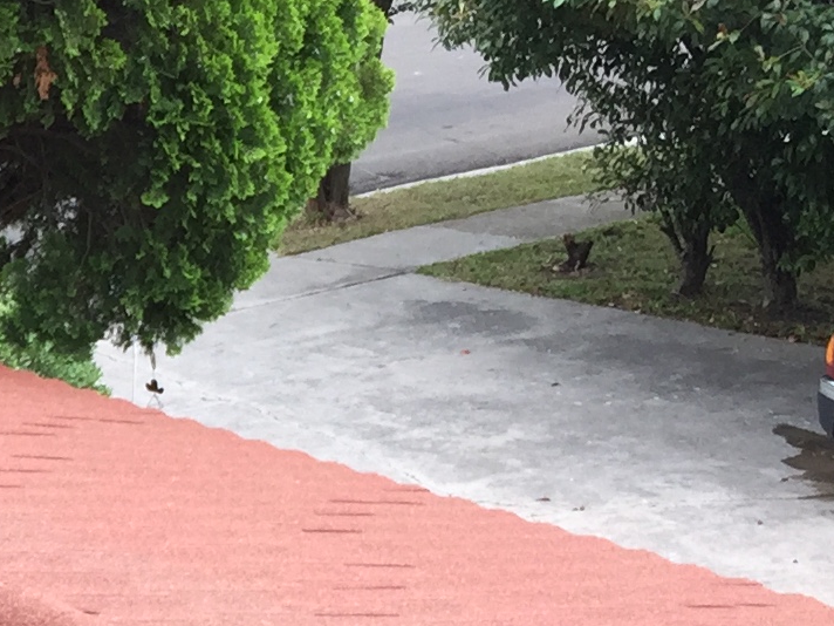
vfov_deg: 10.8
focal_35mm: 133
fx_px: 3204
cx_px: -522
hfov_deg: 13.7
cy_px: 853
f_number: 2.2
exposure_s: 1/141
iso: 32
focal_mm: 4.15
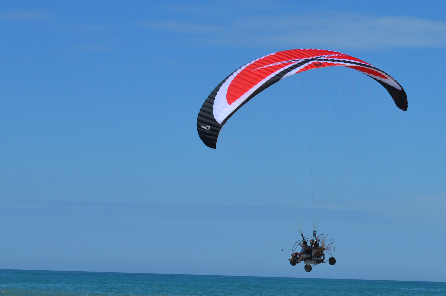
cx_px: 309
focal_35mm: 121
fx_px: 1495
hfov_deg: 16.9
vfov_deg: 11.3
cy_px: 174
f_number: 10
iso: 100
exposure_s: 1/400
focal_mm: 55
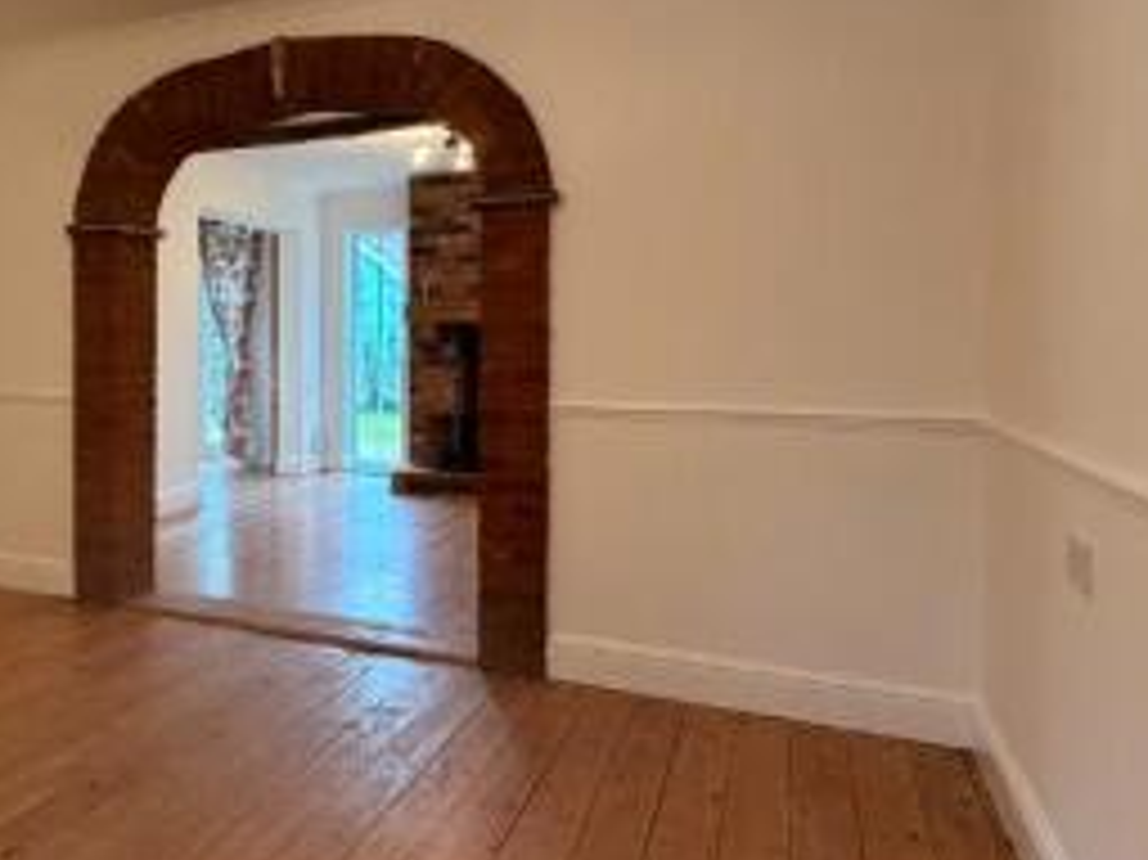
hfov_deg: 51.1
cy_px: 353
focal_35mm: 32
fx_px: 1061
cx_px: 142
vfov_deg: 43.9
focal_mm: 2.22
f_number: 2.2
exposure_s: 1/121
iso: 320
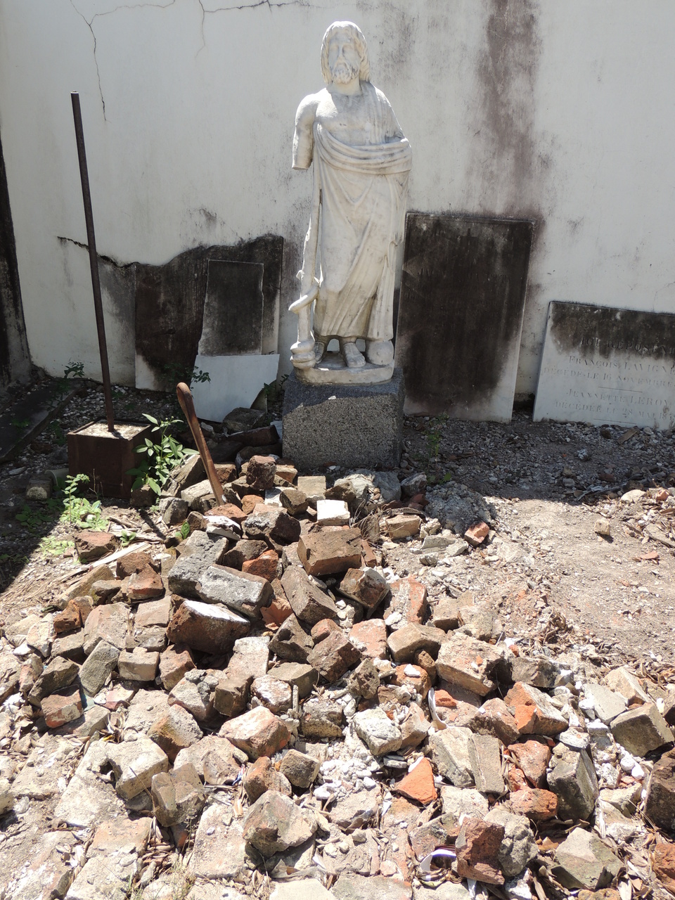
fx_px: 858
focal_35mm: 33
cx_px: 338
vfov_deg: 55.4
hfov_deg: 42.9
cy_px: 450
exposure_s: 1/640
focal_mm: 5.8
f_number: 3.2
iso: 100
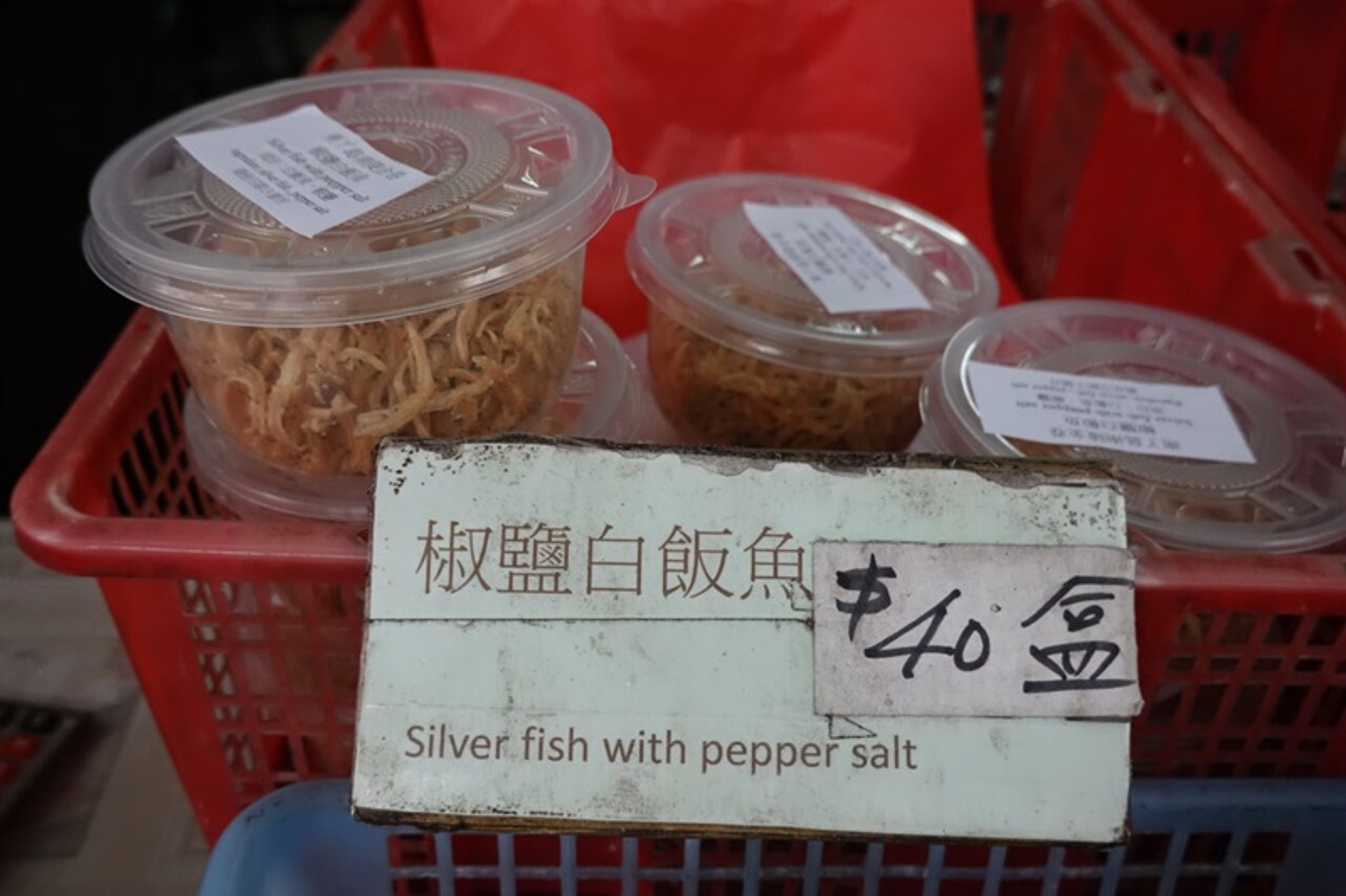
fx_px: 1346
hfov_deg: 53.1
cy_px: 448
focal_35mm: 36
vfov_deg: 36.9
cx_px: 673
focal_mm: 13.29
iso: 800
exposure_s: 1/40
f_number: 3.5
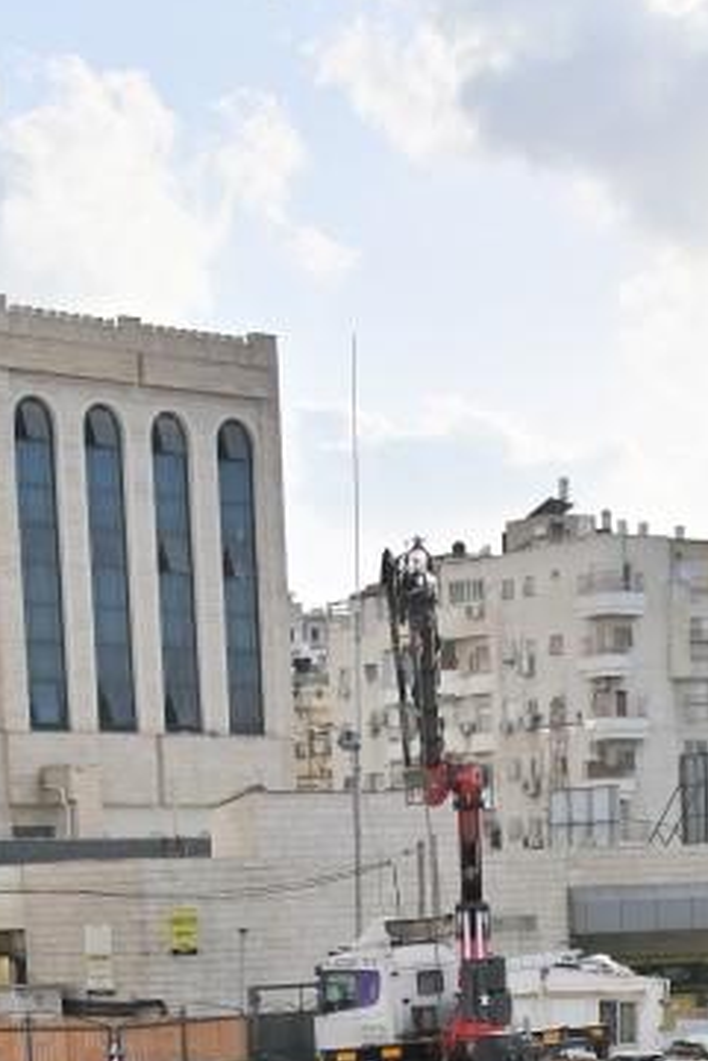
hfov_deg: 19.9
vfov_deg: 25.1
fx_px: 2004
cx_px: 519
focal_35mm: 68
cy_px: 1423
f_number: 4
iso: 160
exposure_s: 1/4000
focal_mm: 24
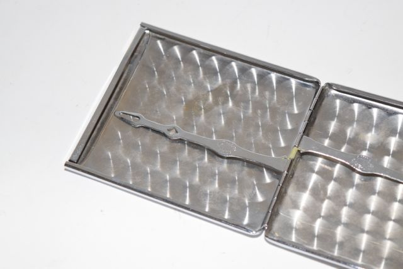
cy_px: 134
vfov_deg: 16.6
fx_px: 924
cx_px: 202
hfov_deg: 24.6
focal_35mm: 82
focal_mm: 55
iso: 1600
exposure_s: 1/125
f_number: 5.6
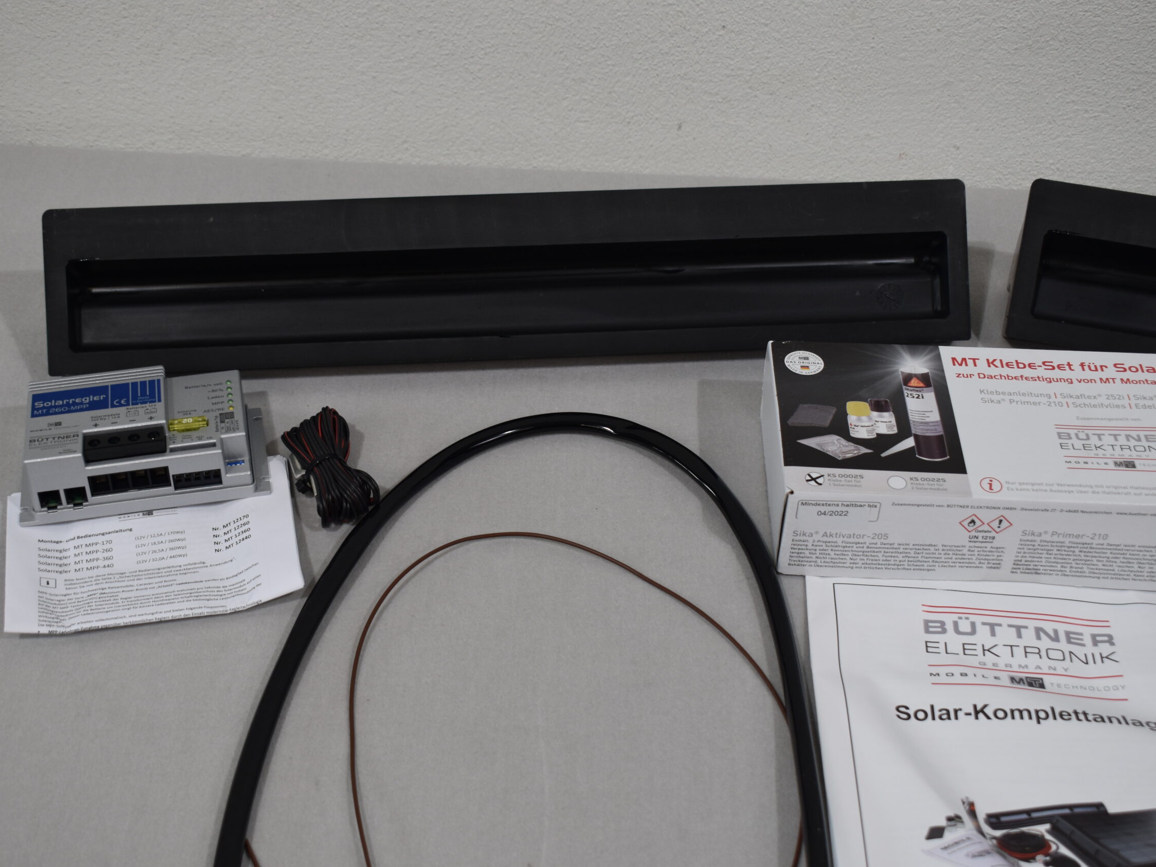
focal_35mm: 49
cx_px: 529
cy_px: 435
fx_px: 1636
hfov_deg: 38.9
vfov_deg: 29.7
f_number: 5.6
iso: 360
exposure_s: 1/125
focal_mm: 30
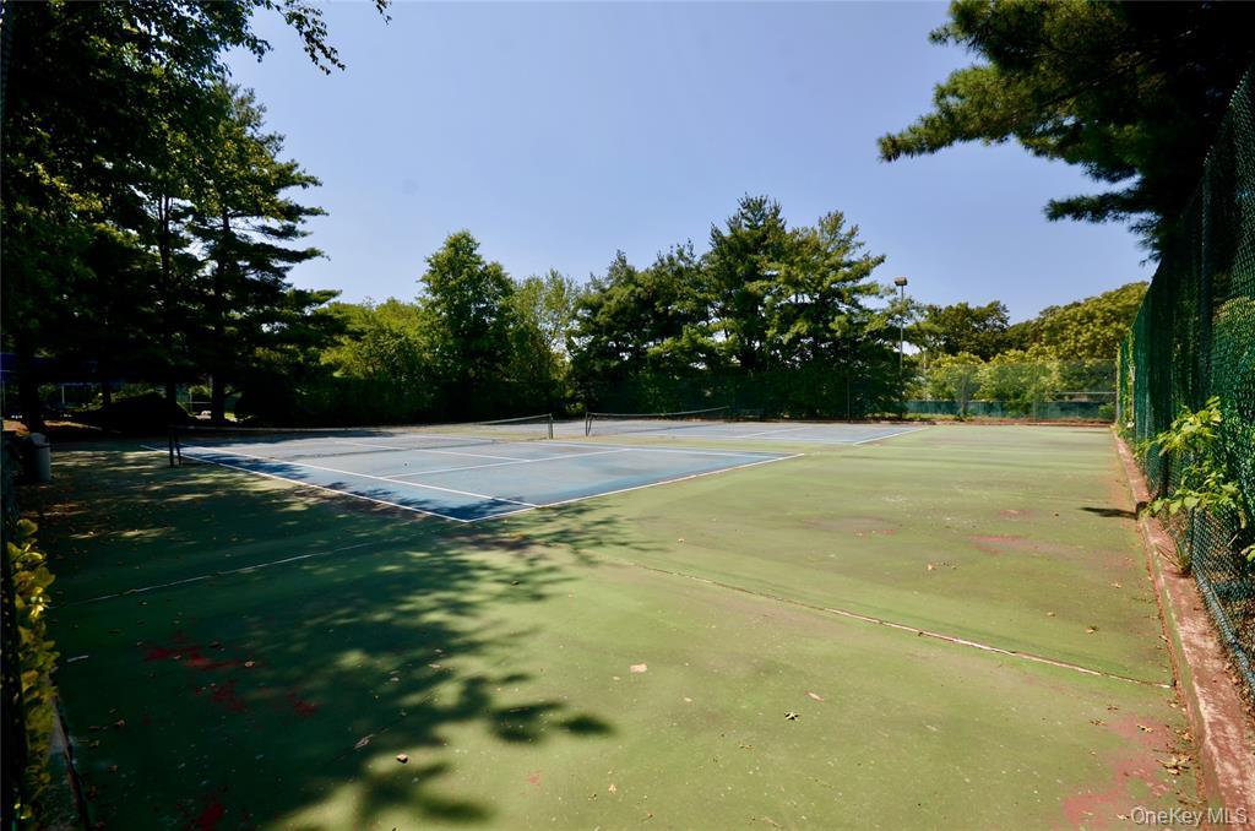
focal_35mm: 15
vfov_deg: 77.1
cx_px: 628
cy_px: 416
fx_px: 522
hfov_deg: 100.5
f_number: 8
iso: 100
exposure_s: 1/250
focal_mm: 10
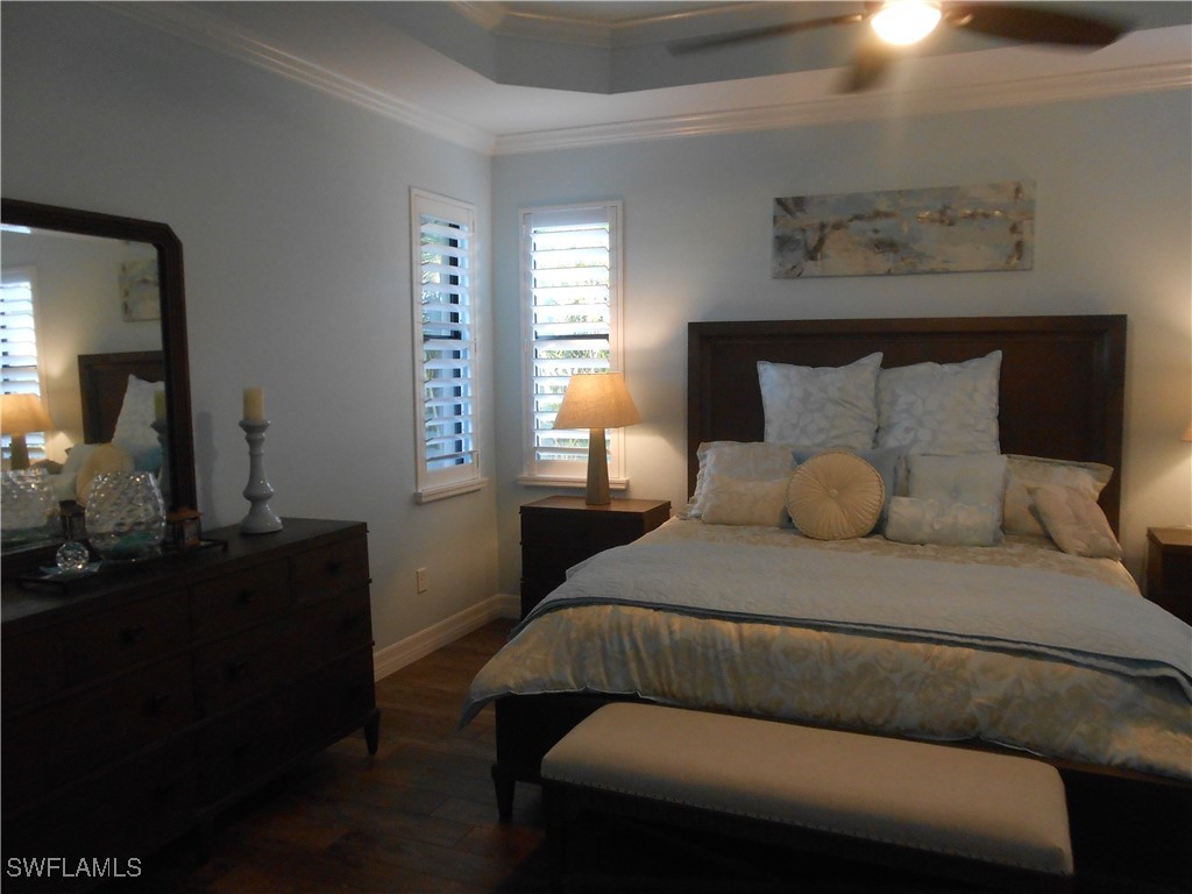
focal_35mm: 26
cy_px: 447
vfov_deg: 53.1
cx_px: 596
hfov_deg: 67.3
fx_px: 895
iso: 250
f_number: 3.5
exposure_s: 1/30
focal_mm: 4.6
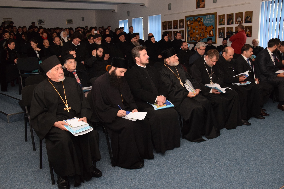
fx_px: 256
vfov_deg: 40.5
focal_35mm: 33
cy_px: 94
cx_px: 138
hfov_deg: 57.9
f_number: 7.1
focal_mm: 21
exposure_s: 1/100
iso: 2500
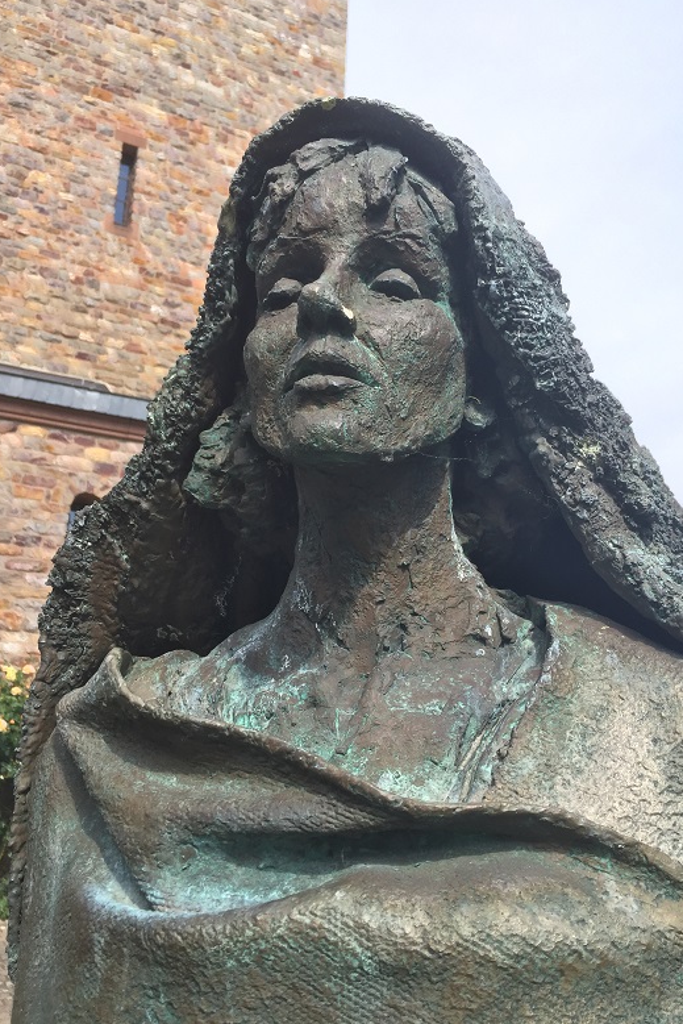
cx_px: 386
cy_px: 499
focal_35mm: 31
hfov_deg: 42.3
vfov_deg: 60.3
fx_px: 882
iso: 32
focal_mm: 4.15
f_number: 2.2
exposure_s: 1/775
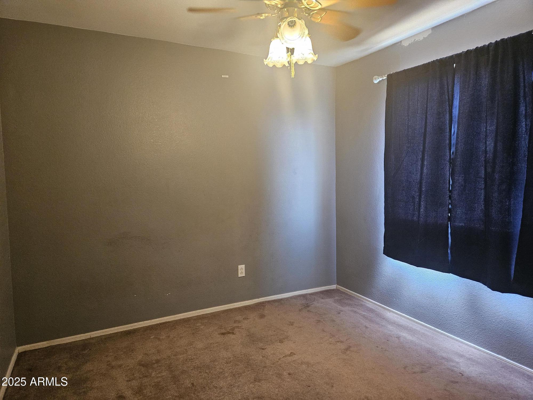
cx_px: 266
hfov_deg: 73.9
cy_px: 200
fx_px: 354
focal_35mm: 23
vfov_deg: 58.9
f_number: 1.8
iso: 640
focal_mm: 5.4
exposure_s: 1/120
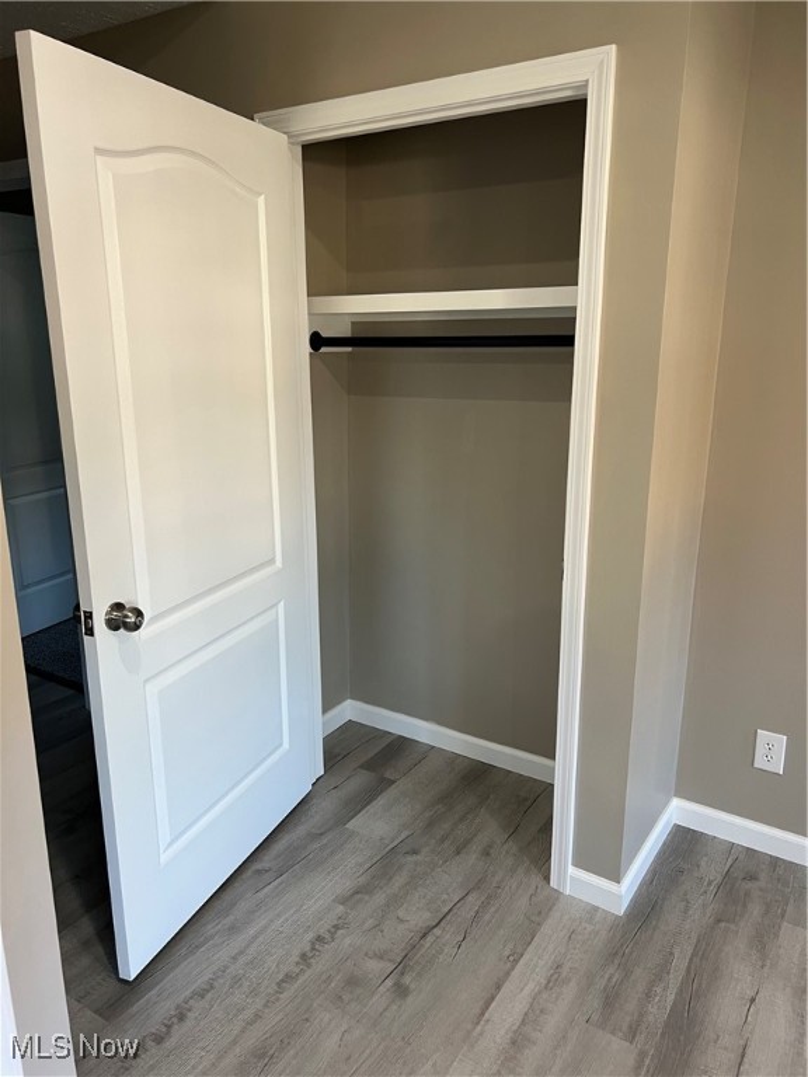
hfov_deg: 53.1
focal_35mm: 26
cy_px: 538
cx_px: 404
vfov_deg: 67.3
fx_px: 809
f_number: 1.5
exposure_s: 1/60
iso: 125
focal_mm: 5.7
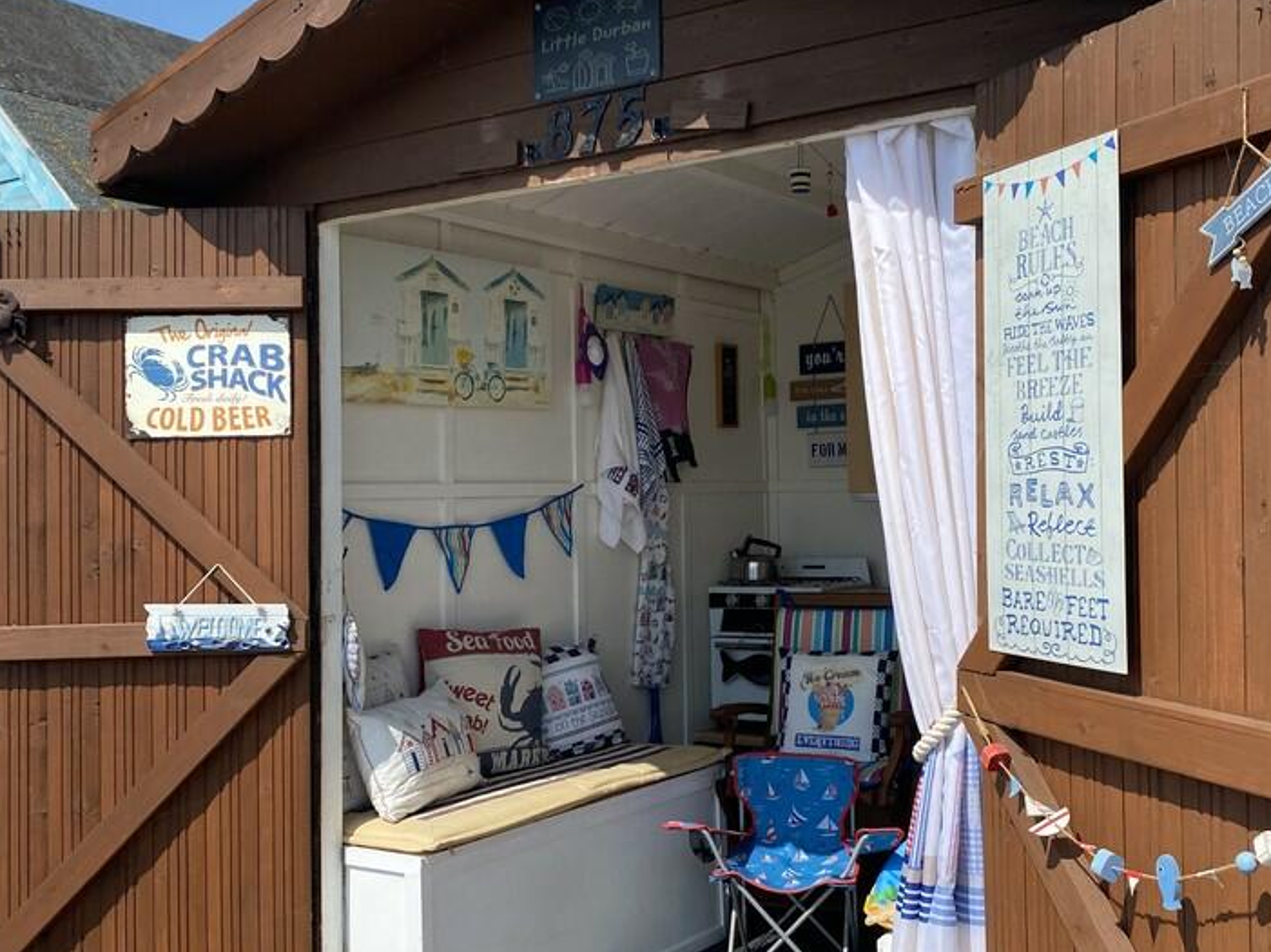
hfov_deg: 49.0
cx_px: 680
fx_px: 1395
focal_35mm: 38
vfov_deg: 37.7
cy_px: 450
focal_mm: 4.25
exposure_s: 1/2890
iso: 32
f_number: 1.8
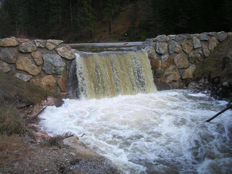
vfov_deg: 38.7
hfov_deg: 50.1
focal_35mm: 37
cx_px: 116
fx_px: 248
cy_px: 87
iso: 50
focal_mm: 7.7
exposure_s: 1/100
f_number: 3.5
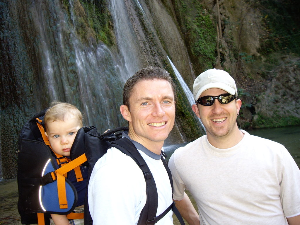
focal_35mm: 38
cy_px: 112
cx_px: 150
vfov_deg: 37.7
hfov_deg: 49.0
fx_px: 329
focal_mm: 6.2
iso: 50
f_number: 2.7
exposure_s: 1/50
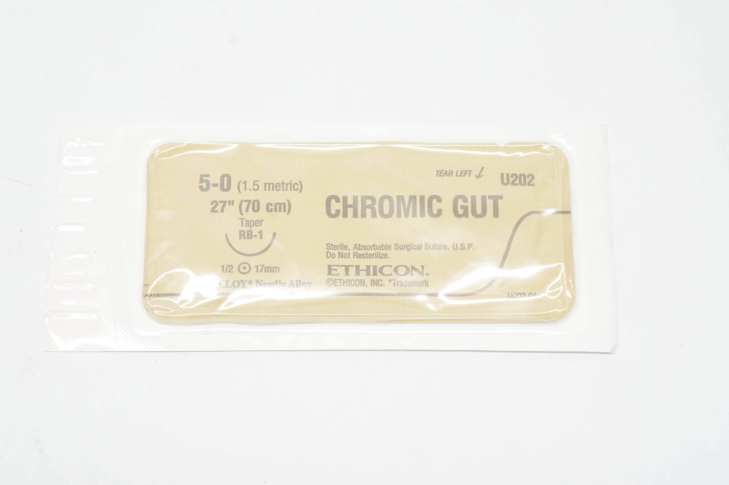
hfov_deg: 31.2
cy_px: 242
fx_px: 1305
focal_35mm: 64
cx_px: 364
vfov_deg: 21.0
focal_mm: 43
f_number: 11
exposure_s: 1/20
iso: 800
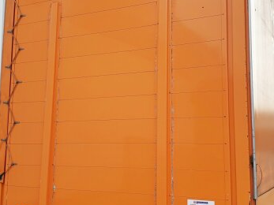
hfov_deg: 39.7
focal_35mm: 48
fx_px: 380
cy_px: 88
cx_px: 141
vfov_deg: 30.2
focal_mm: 4.3
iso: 50
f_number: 2.4
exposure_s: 1/736
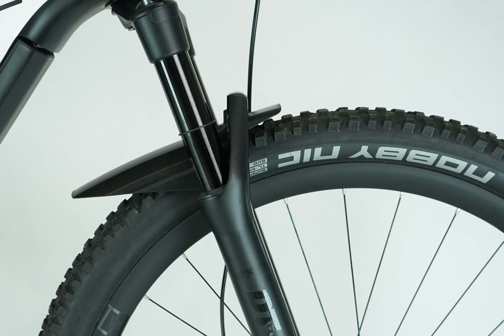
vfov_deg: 25.7
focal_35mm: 52
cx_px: 228
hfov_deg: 38.2
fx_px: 728
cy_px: 246
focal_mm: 34
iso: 1600
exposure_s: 1/200
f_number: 5.6
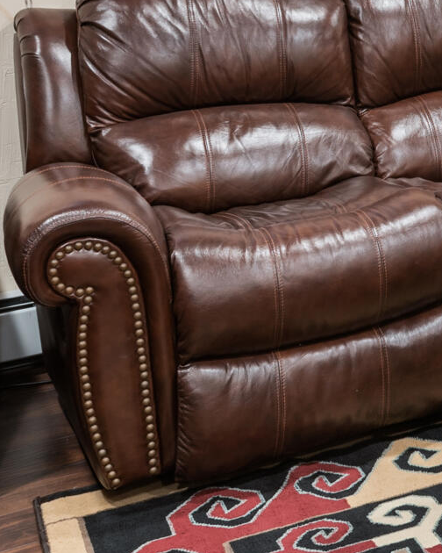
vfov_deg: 21.3
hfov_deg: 15.9
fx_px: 1390
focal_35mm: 85
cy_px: -60
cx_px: 746
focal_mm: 19
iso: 100
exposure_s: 3
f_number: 7.1
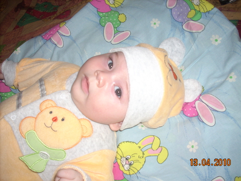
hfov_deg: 50.1
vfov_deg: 38.7
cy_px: 90
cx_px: 120
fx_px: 258
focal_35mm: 37
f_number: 2.8
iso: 64
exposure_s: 1/60
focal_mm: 6.2
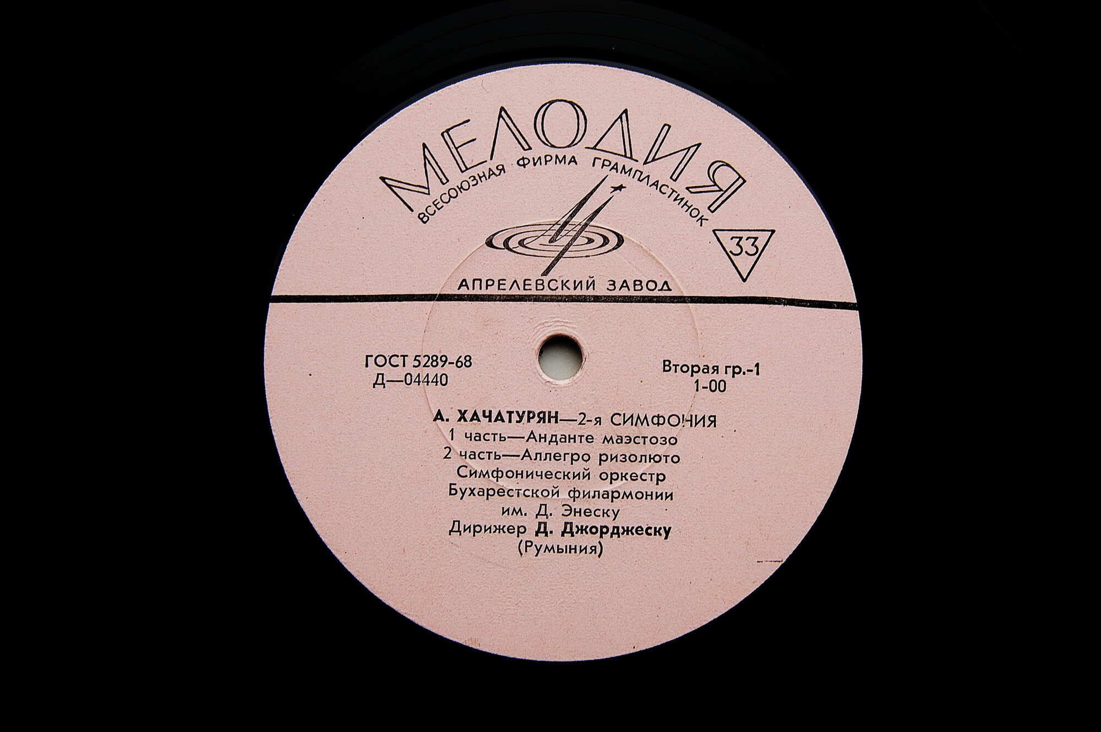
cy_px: 366
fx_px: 1604
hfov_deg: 37.9
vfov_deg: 25.7
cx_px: 550
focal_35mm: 52
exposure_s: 1/80
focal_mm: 35
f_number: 4.5
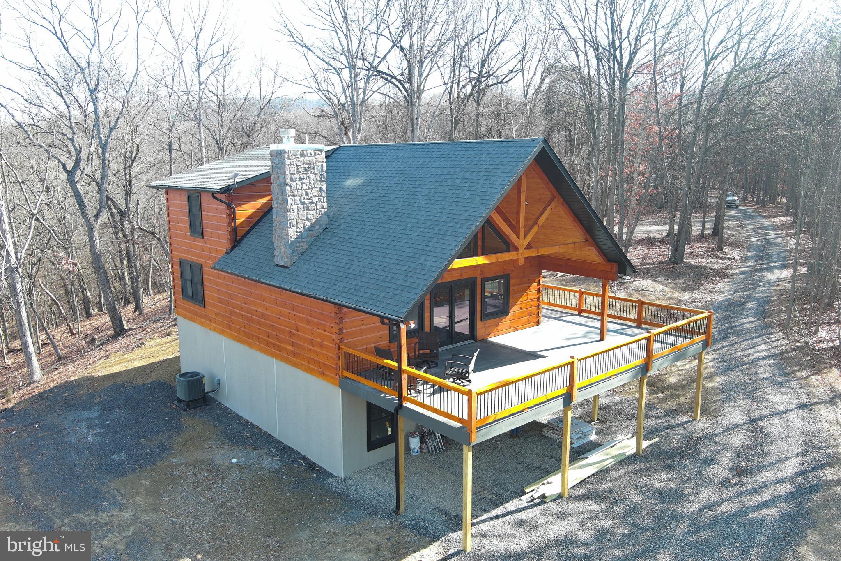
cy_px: 280
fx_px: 677
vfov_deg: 45.0
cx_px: 420
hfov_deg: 63.7
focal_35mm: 29
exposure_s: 1/154
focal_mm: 10.57
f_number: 2.8
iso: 100
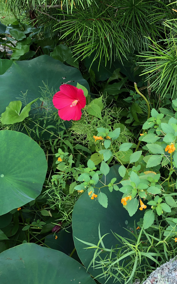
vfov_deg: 49.3
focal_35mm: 40
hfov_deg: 31.4
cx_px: 134
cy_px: 143
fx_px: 309
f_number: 1.8
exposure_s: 1/120
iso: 32
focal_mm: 3.99
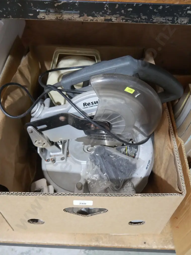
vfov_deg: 56.8
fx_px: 235
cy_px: 128
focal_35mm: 32
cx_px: 96
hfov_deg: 44.2
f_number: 3.6
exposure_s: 1/60
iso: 2500
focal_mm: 16
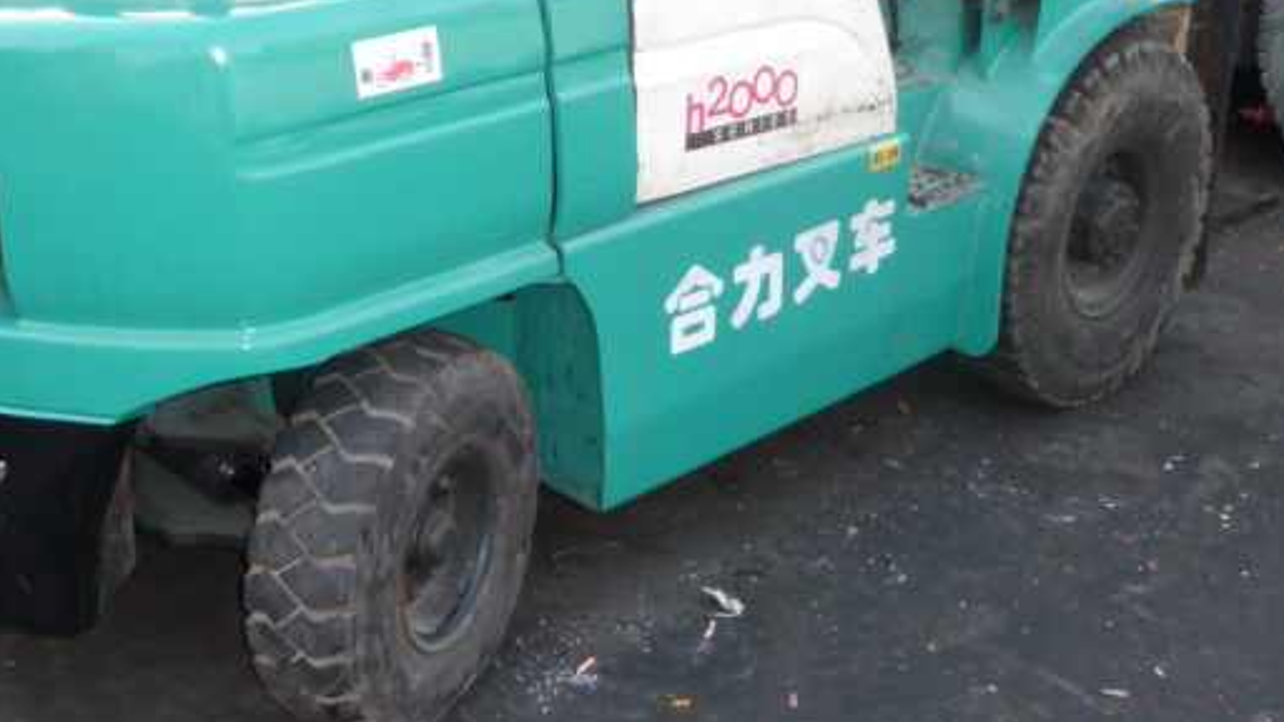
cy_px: 173
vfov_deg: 24.1
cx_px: 517
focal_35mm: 49
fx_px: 1668
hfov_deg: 41.9
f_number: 3.3
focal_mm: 4.7
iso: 200
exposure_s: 1/30
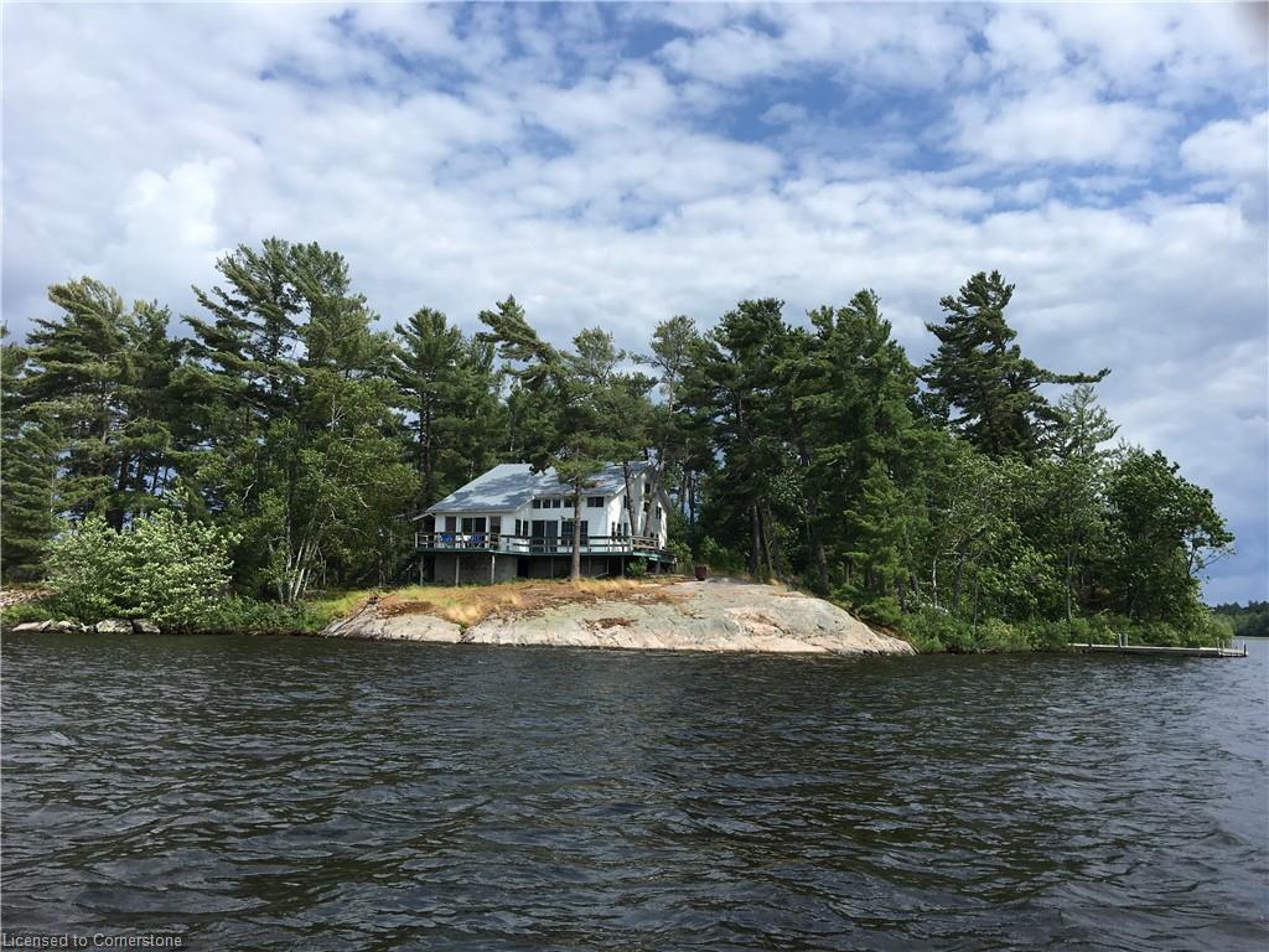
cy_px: 476
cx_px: 634
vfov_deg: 48.2
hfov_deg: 61.7
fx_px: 1063
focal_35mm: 29
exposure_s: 1/1923
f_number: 2.2
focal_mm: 4.15
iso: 25
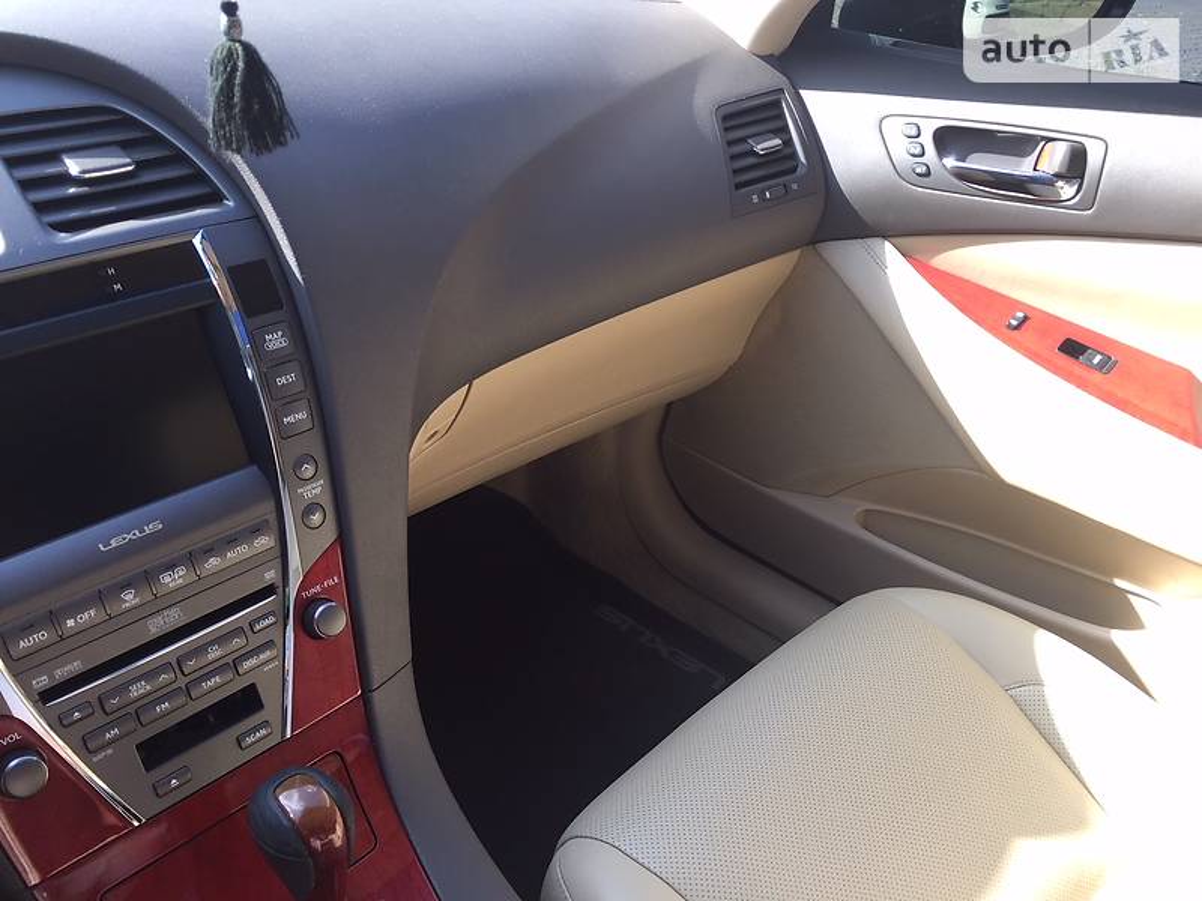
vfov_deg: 48.2
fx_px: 1007
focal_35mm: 29
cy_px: 450
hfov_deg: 61.7
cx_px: 601
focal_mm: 4.2
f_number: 2.2
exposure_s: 1/149
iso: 32
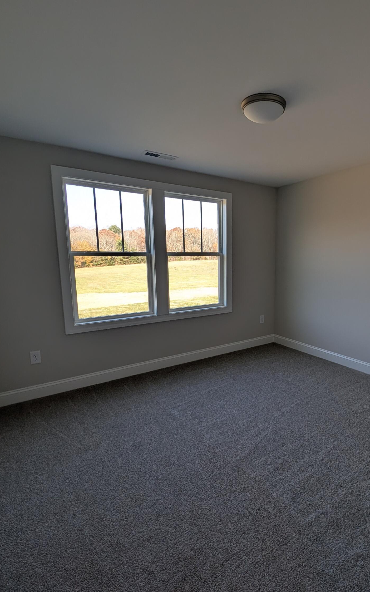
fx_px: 274
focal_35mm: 17
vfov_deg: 94.4
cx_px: 244
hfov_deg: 66.3
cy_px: 297
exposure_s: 1/234
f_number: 1.95
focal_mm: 2.23
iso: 48
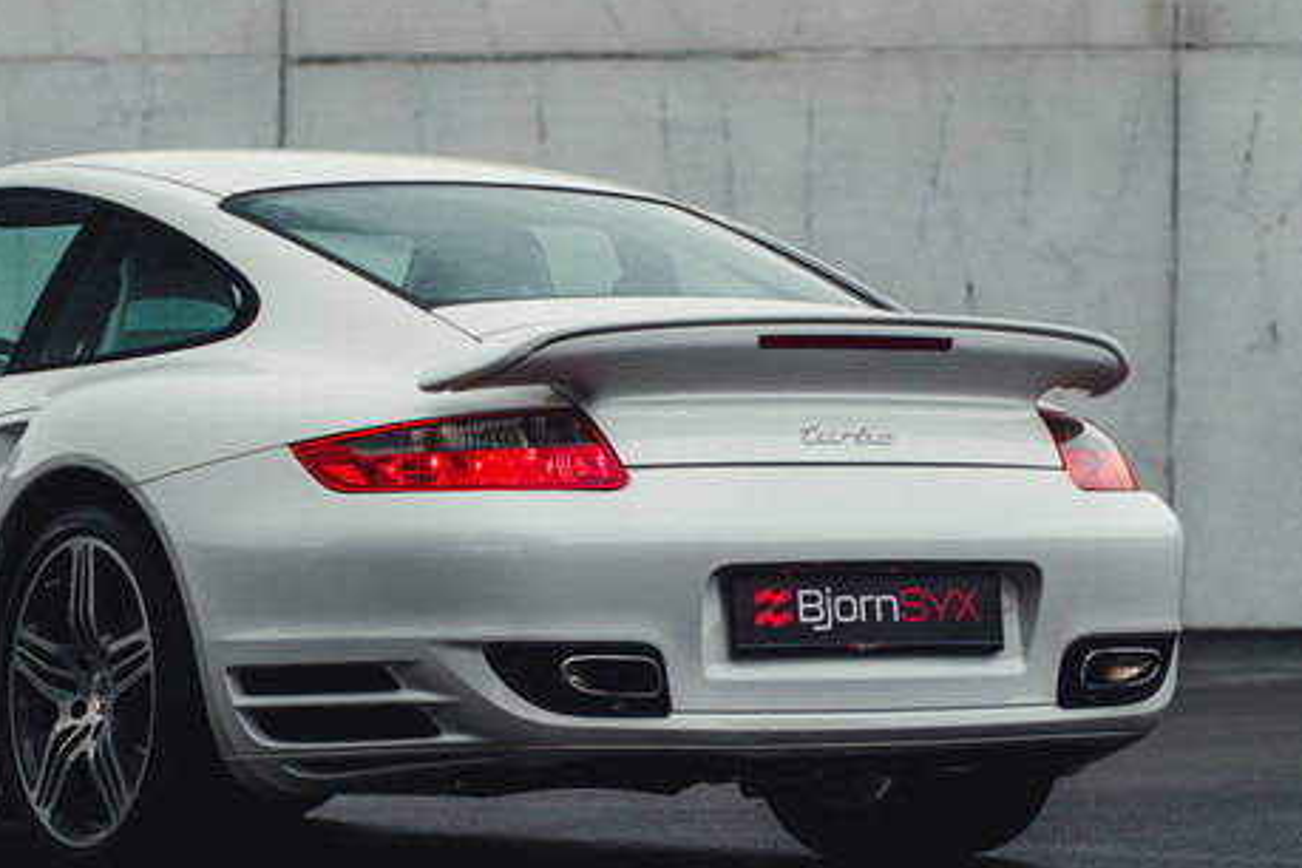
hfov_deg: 10.6
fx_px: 7016
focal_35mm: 194
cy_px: 484
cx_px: 301
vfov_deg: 7.1
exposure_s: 1/200
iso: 800
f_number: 5.6
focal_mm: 116
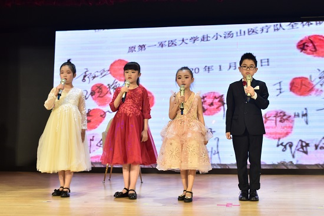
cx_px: 162
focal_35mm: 35
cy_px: 108
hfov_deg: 54.4
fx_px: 315
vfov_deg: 37.9
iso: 500
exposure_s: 1/80
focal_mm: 35
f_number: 5
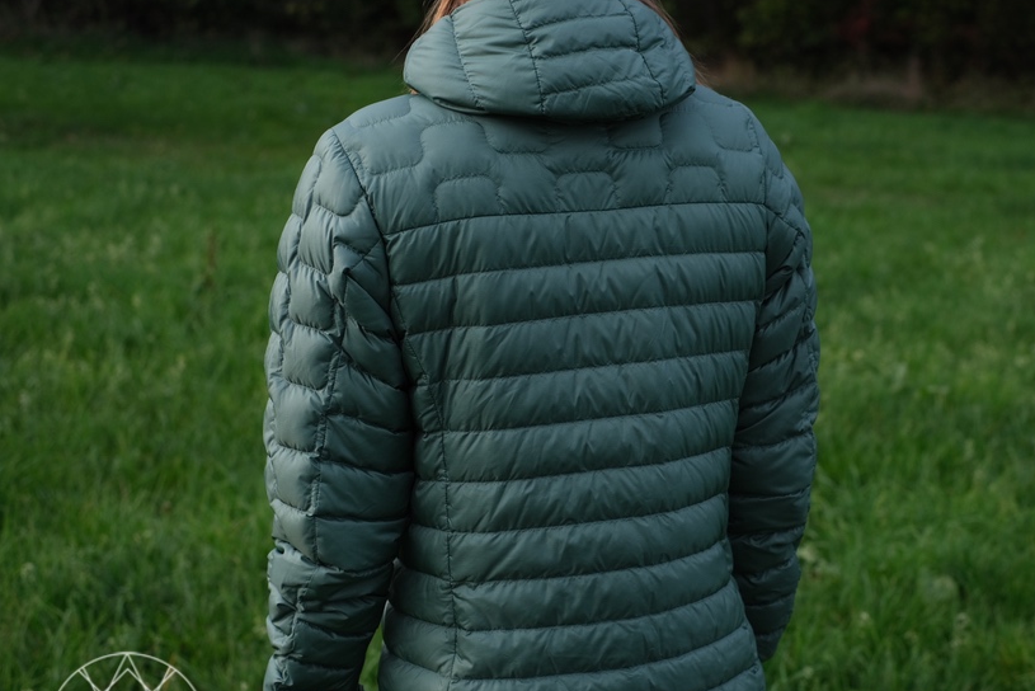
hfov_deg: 30.8
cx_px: 632
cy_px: 417
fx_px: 1869
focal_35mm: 65
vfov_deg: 20.9
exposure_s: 1/500
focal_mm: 35
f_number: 4
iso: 250
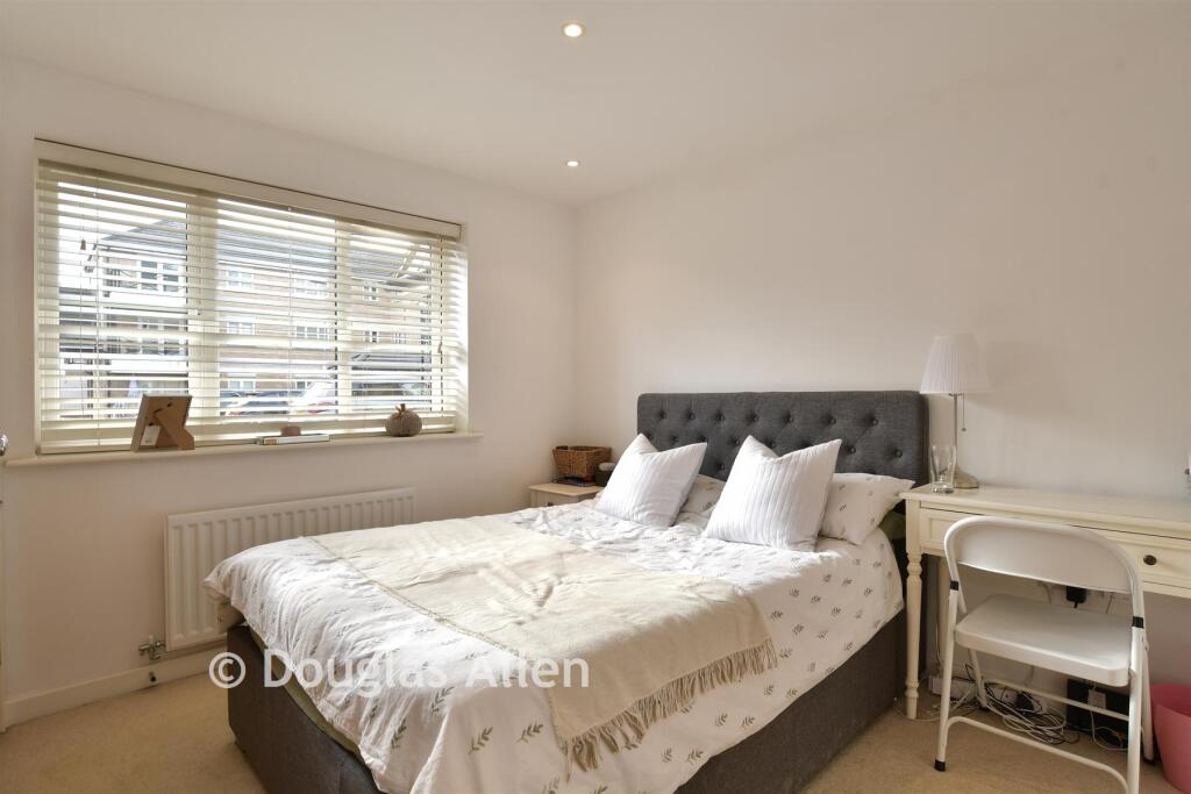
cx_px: 596
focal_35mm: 18
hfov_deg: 90.0
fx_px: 596
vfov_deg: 67.4
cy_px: 397
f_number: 8
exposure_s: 1/10
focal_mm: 12
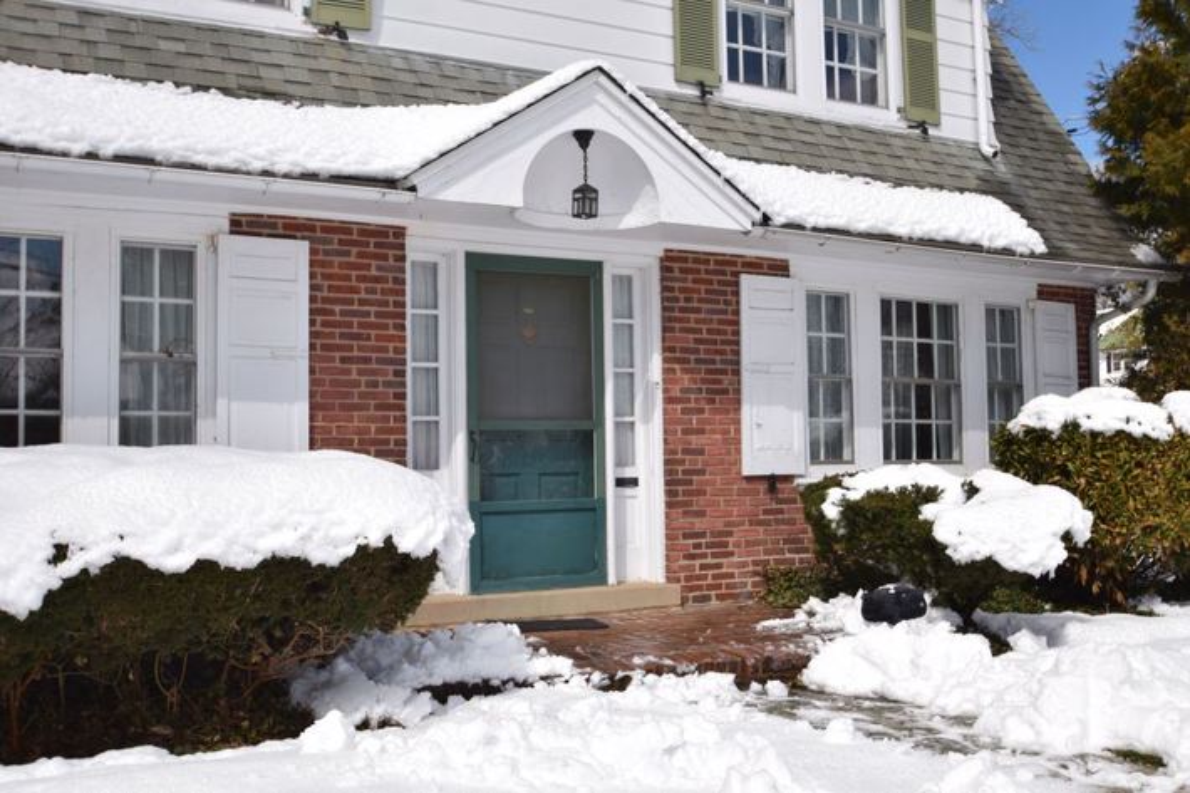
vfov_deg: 36.9
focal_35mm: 36
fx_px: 1190
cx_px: 595
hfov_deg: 53.1
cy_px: 396
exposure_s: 1/200
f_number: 13
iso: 100
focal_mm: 24
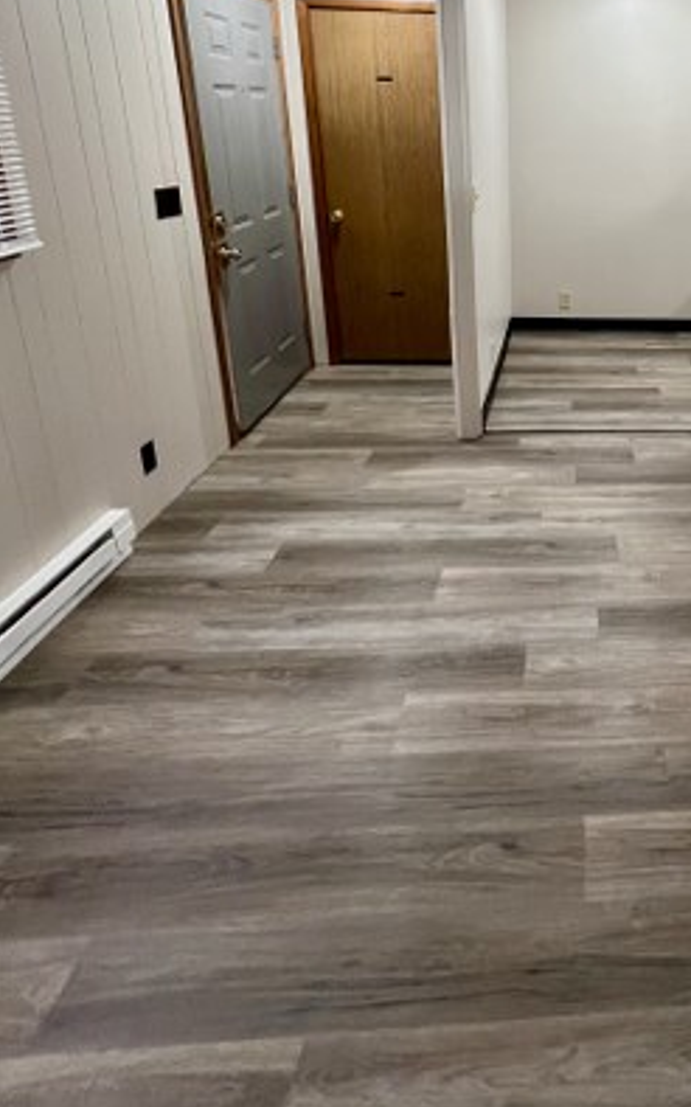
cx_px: 626
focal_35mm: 21
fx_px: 633
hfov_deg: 50.5
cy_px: 315
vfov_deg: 77.8
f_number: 1.8
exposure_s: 1/60
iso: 320
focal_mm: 1.57
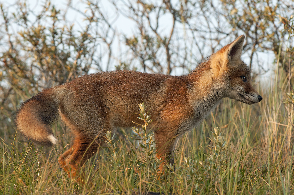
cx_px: 147
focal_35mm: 450
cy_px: 98
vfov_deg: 3.0
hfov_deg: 4.6
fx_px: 3670
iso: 400
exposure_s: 1/250
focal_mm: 300
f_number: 8
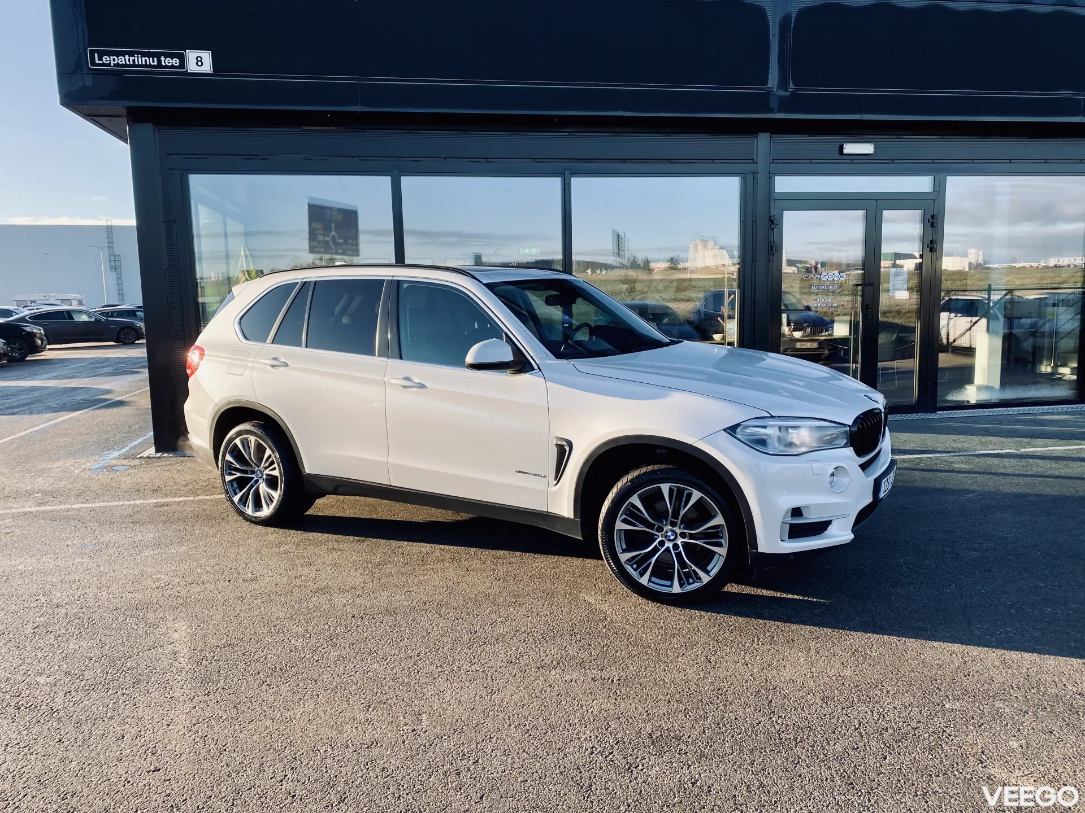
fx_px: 815
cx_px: 542
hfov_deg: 67.3
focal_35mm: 26
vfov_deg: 53.1
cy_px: 406
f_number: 1.8
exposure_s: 1/662
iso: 32
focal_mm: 4.25
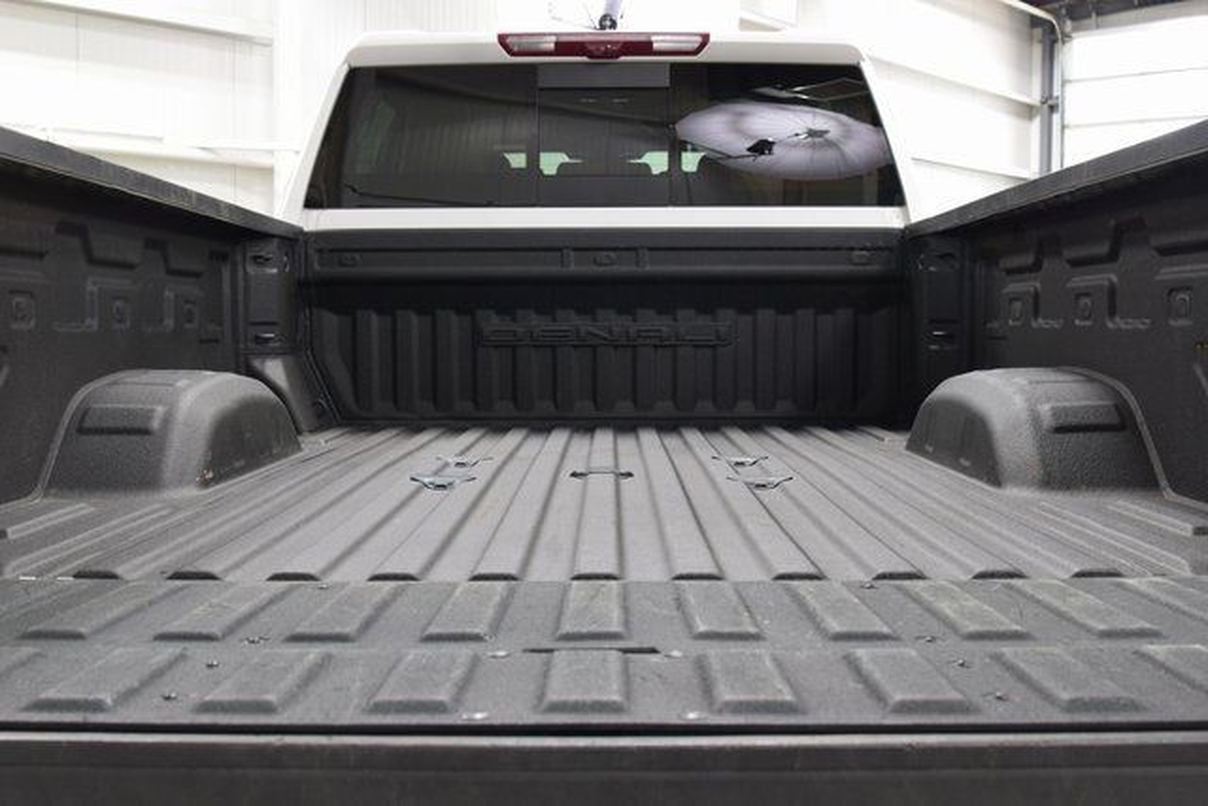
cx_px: 604
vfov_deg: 36.9
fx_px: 1208
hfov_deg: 53.1
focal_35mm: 36
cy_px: 403
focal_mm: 24
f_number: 6.3
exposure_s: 1/15
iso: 900
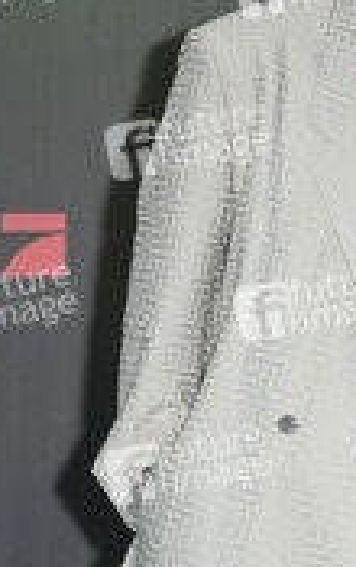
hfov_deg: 4.8
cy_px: 224
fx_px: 4252
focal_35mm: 275
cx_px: 555
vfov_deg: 7.6
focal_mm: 105
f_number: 5.6
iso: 320
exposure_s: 1/250
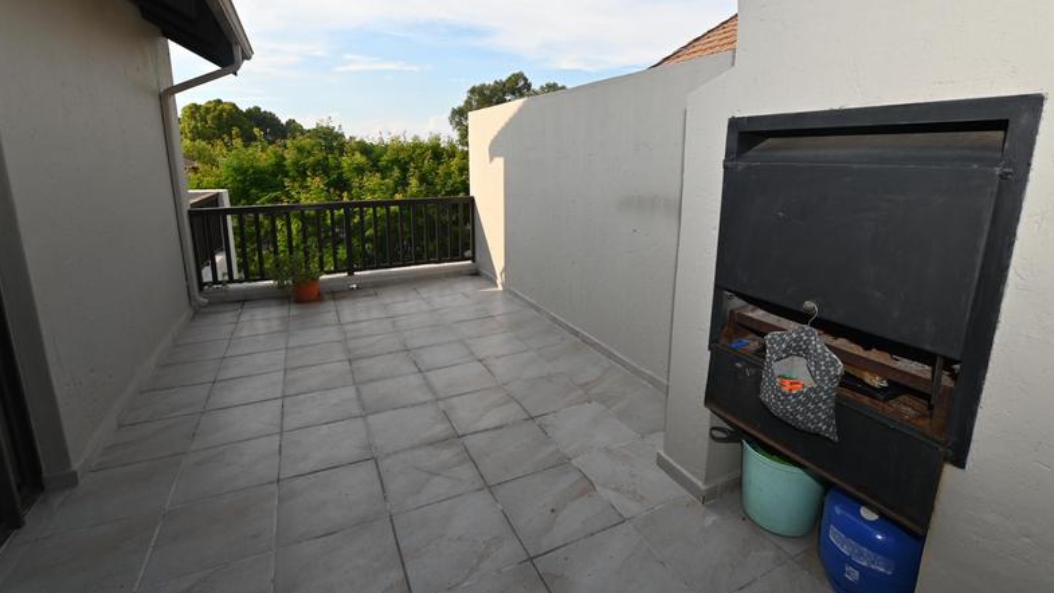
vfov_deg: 66.7
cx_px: 524
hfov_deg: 99.4
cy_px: 250
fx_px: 447
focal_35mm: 16
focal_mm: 10
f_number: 7.1
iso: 100
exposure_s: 1/200
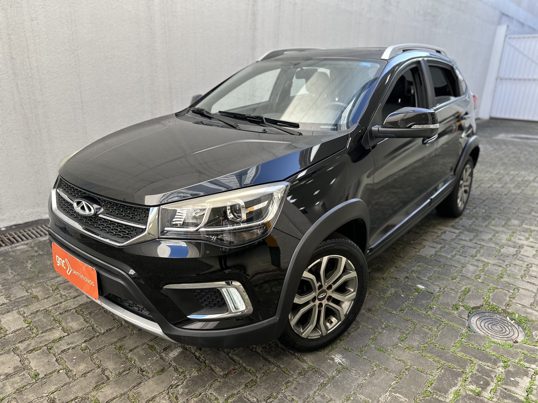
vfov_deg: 56.8
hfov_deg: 71.6
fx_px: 373
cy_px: 202
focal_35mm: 24
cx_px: 269
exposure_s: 1/319
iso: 80
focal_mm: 6.86
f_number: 1.78
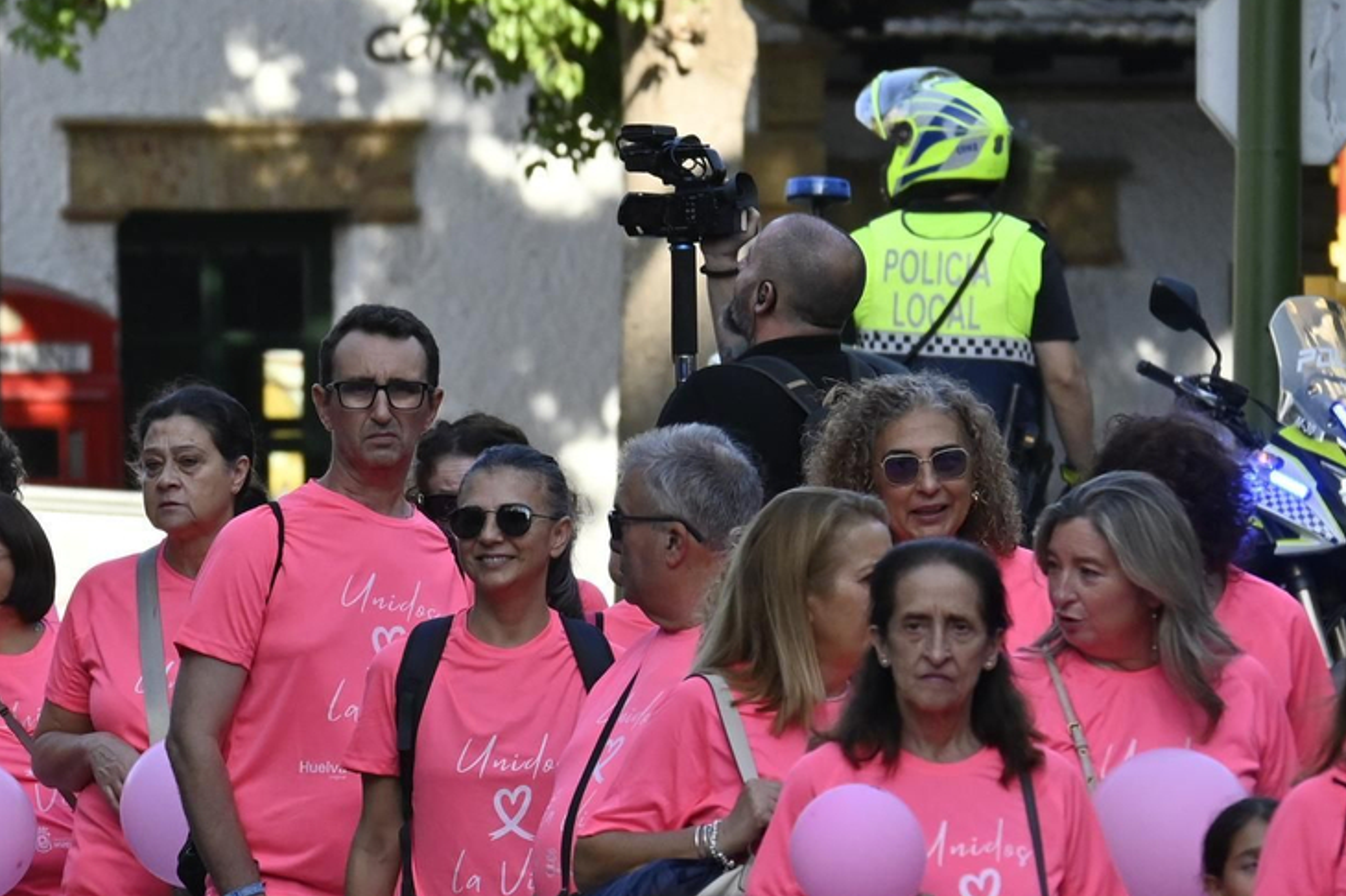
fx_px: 19657
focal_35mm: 526
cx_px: 583
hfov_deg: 3.9
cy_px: 607
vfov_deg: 2.6
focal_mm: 160
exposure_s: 1/1250
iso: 800
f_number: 5.6
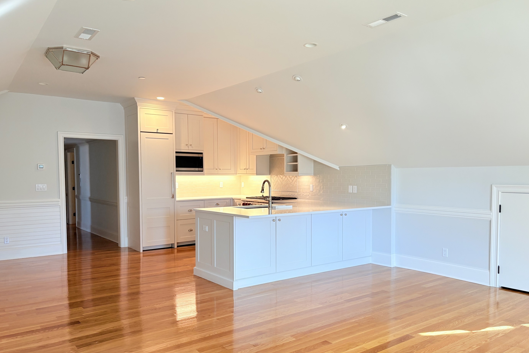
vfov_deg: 46.3
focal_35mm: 28
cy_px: 195
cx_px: 267
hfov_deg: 65.5
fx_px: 411
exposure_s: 1/120
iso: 100
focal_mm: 5.96
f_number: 1.6
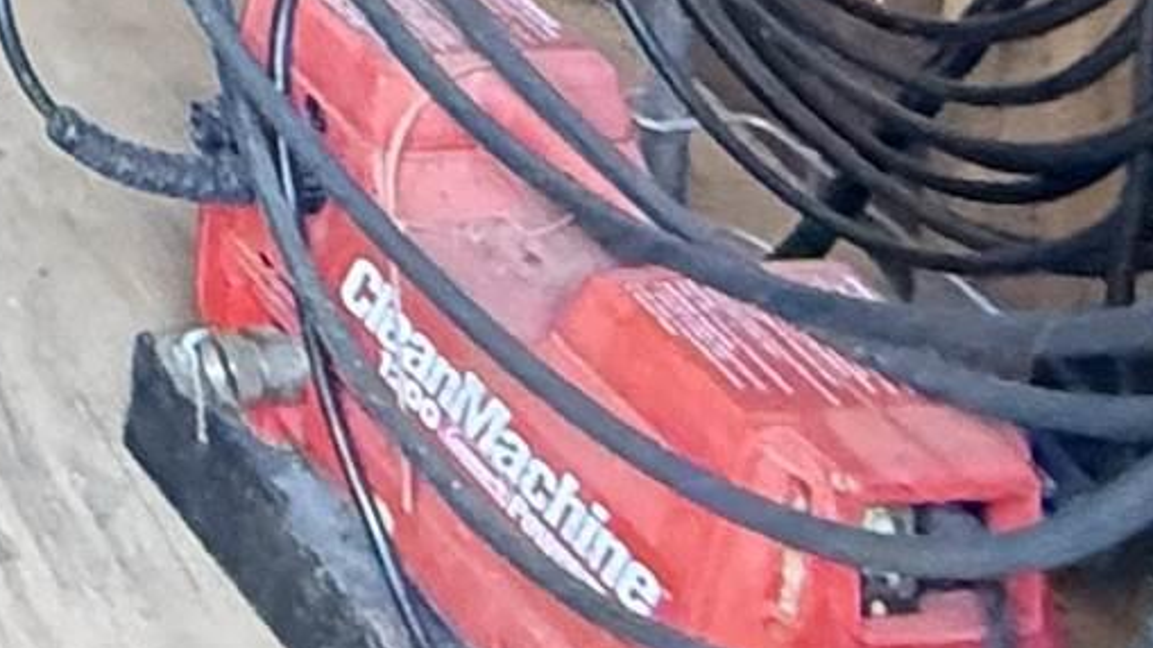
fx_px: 2812
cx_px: -1484
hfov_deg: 15.3
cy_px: -1622
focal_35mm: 92
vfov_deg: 8.9
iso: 640
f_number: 2.2
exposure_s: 1/60
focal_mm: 2.22
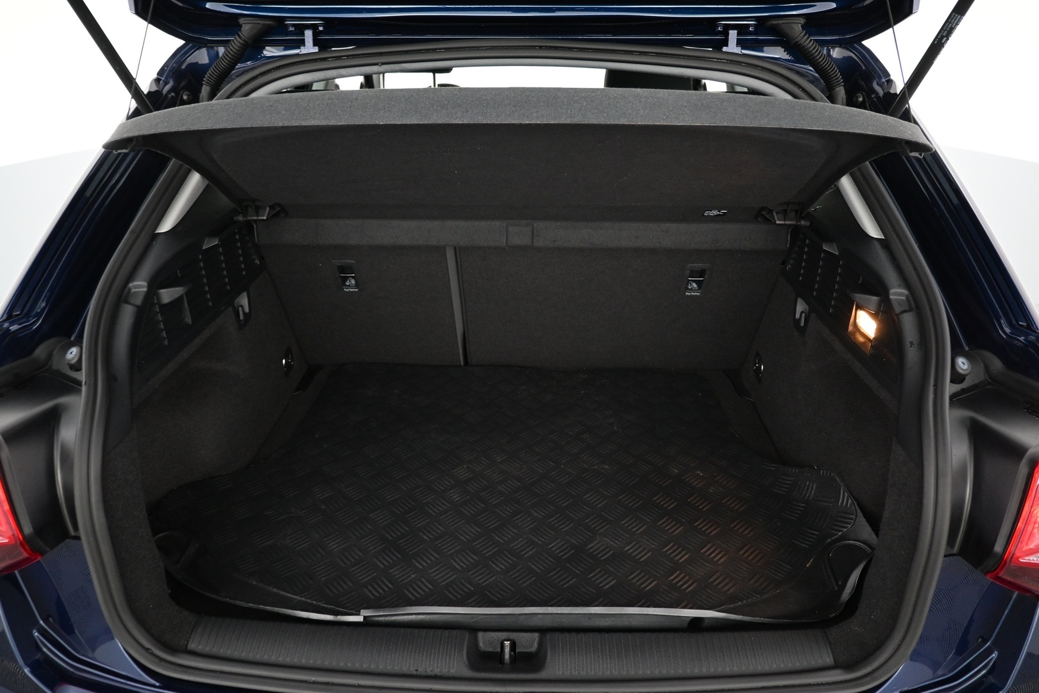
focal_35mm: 24
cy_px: 346
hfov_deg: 73.7
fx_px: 693
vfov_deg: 53.1
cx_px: 520
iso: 1600
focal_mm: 16
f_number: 3.5
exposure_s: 1/25
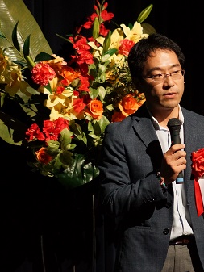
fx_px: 3416
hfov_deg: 3.4
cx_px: 178
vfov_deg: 4.6
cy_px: 136
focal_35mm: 435
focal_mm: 200
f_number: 5.6
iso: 1600
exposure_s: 1/40
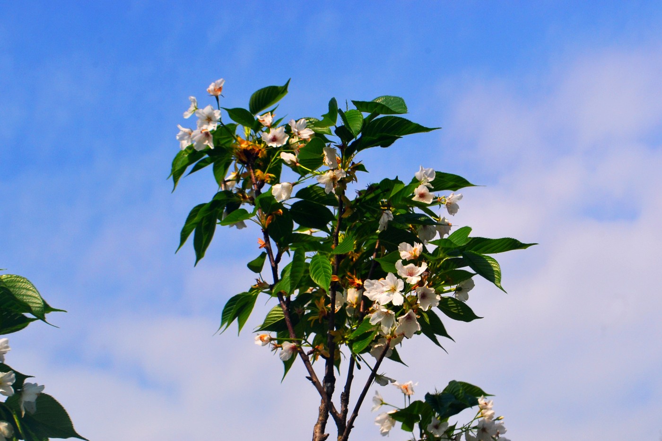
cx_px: 331
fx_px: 1517
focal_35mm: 82
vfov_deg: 16.5
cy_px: 220
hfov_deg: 24.6
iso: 320
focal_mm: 55
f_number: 11
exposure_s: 1/500
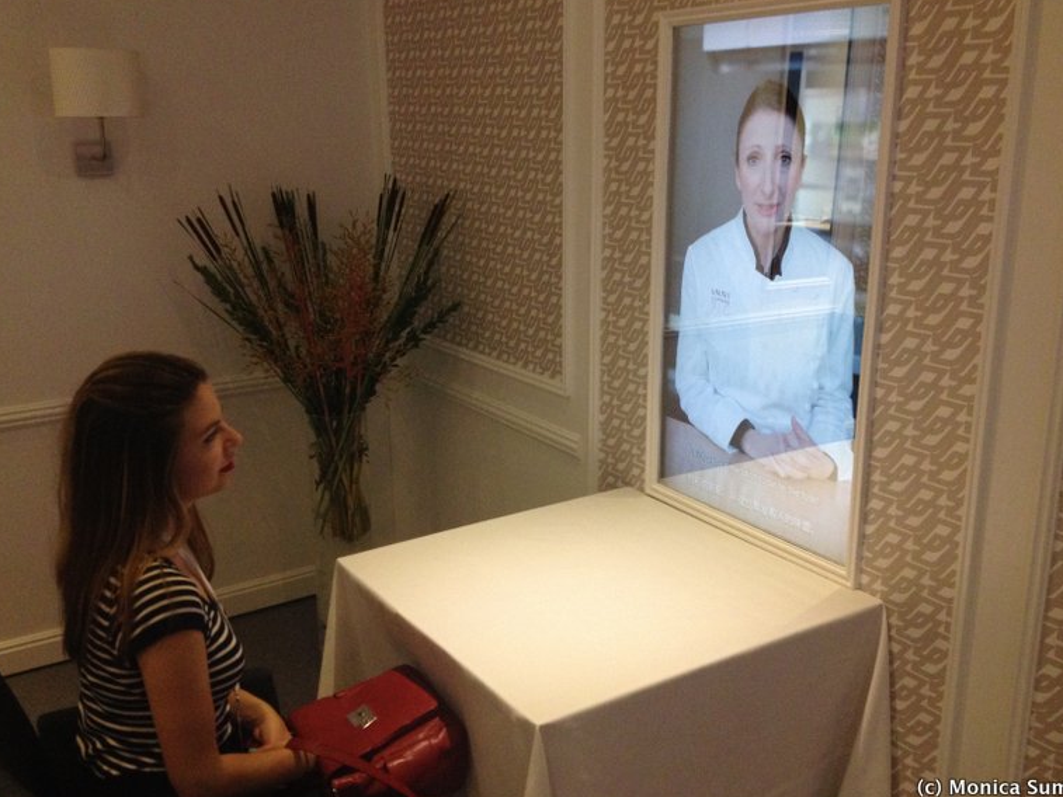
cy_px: 401
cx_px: 549
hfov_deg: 50.1
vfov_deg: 38.7
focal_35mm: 37
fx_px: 1136
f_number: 2.4
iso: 250
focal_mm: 4.28
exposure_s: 1/20
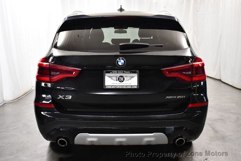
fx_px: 241
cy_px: 80
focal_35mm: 36
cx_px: 120
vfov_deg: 36.9
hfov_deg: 53.1
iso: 2000
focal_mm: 18
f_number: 3.5
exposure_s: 1/125
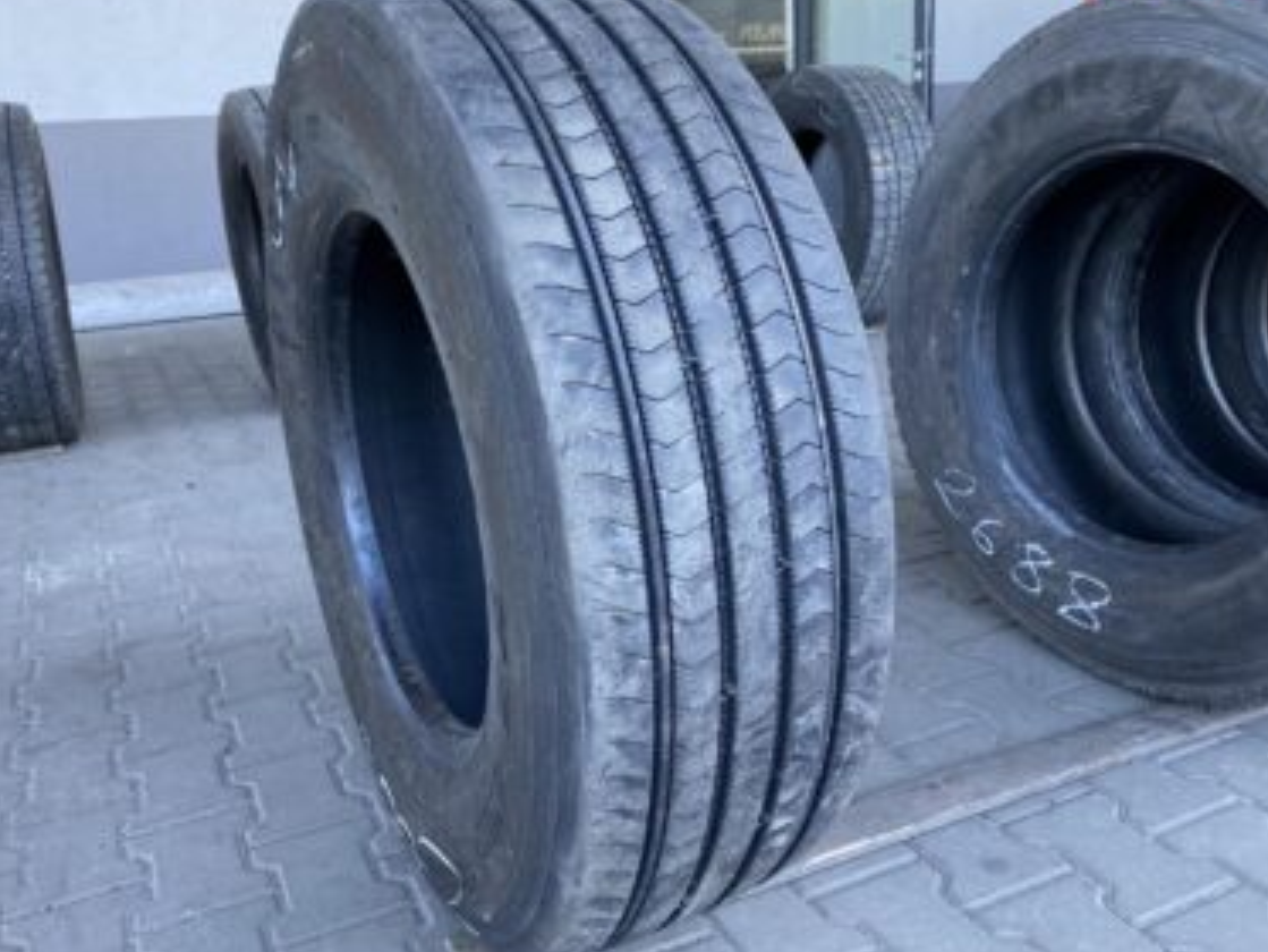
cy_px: 447
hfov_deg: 59.9
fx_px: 1099
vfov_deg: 46.8
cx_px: 585
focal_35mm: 30
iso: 100
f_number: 1.8
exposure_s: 1/121
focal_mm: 4.25
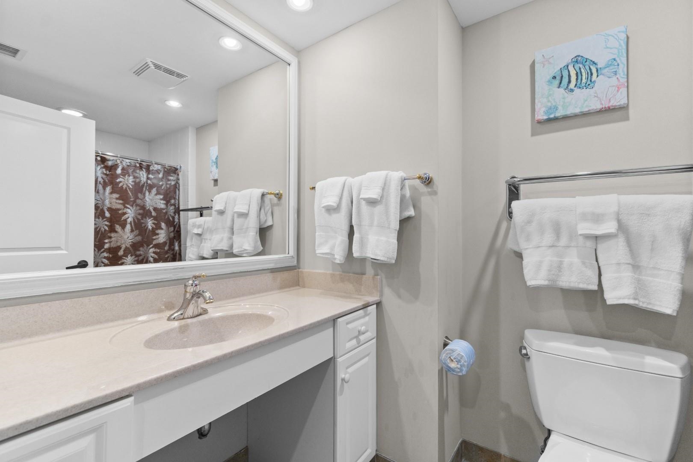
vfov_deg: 77.3
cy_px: 231
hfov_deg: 100.4
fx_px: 289
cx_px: 346
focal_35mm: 15
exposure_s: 1/10
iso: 100
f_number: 4.5
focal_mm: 10
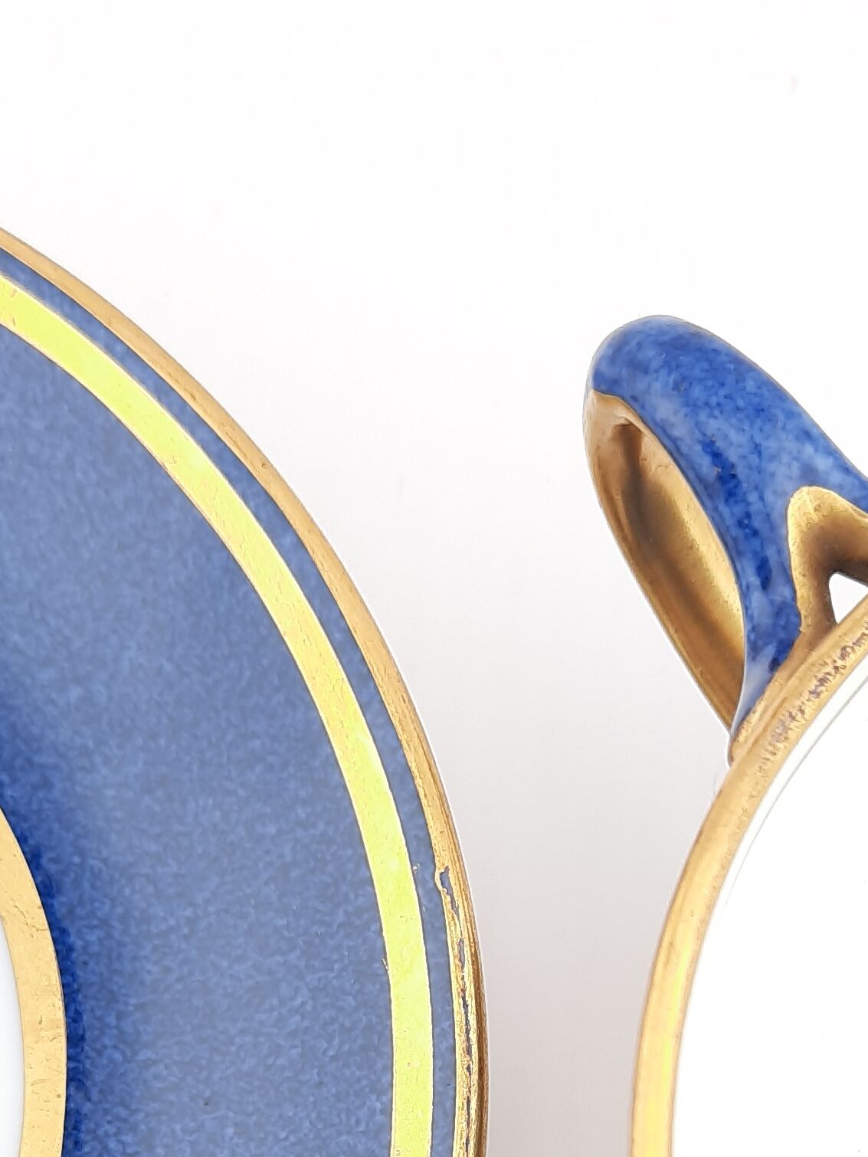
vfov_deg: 33.8
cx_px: 491
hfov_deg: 27.5
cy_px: 1084
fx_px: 1771
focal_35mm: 53
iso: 32
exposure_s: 1/219
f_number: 2
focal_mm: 4.6
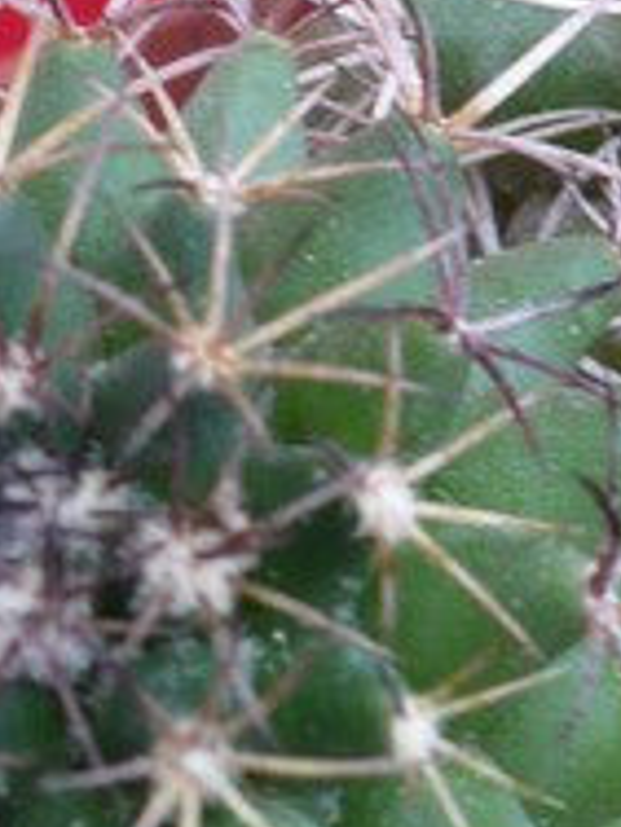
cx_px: 1079
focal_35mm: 142
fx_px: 3397
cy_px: -66
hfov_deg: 9.9
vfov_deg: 13.6
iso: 200
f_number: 2.8
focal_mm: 6.1
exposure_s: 1/25
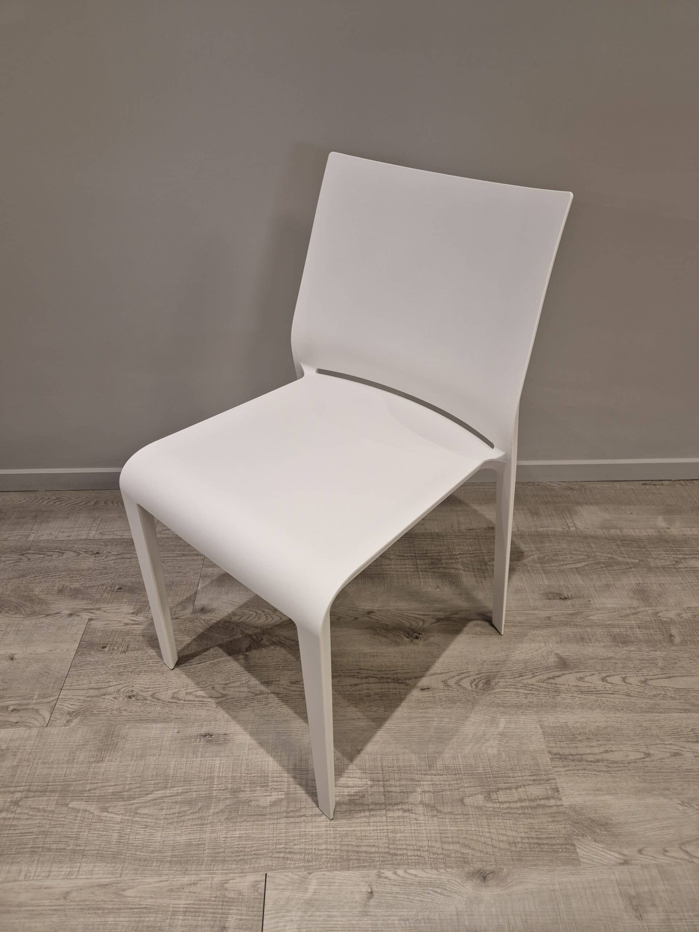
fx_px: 619
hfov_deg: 58.9
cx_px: 350
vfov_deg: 73.9
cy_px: 466
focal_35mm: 23
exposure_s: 1/100
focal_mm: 5.4
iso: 160
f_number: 1.8
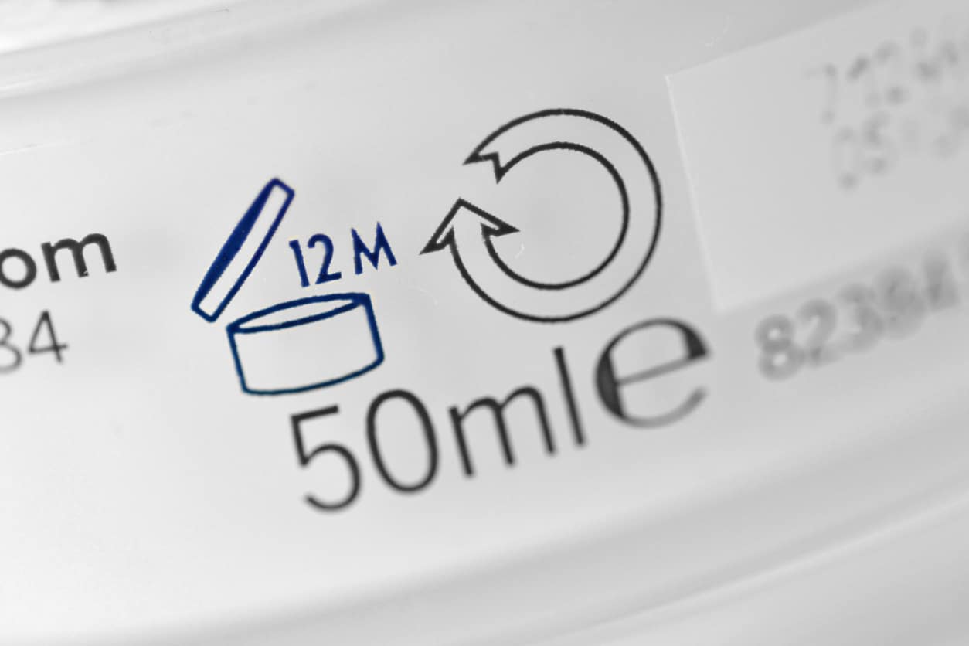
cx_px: 484
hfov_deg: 15.2
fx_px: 3633
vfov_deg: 10.2
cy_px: 323
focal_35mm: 135
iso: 100
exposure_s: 1/50
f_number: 5.6
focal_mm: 90
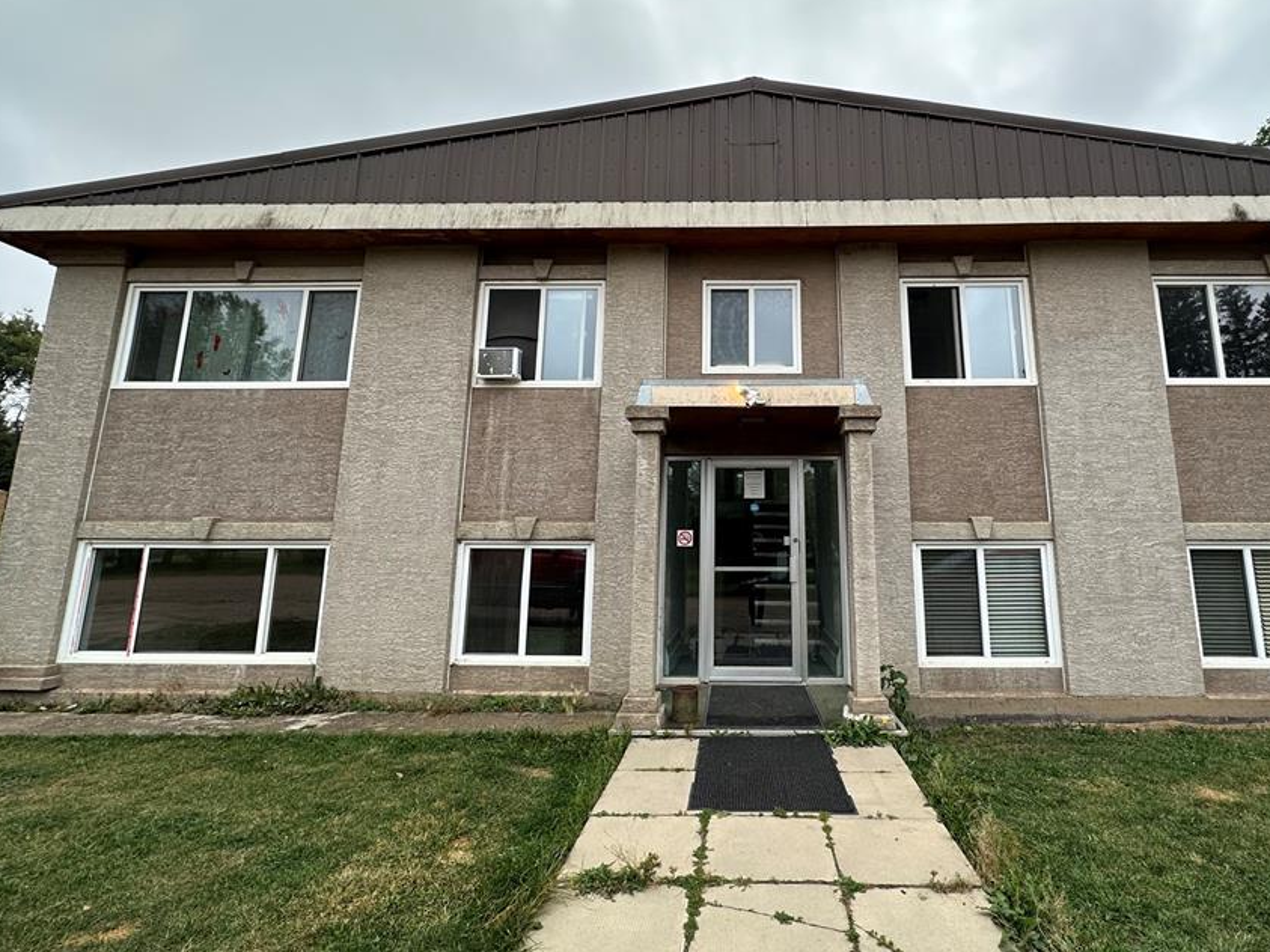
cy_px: 423
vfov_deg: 74.5
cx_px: 737
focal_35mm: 17
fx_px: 624
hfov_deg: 90.3
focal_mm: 2.22
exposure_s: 1/137
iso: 40
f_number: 2.2
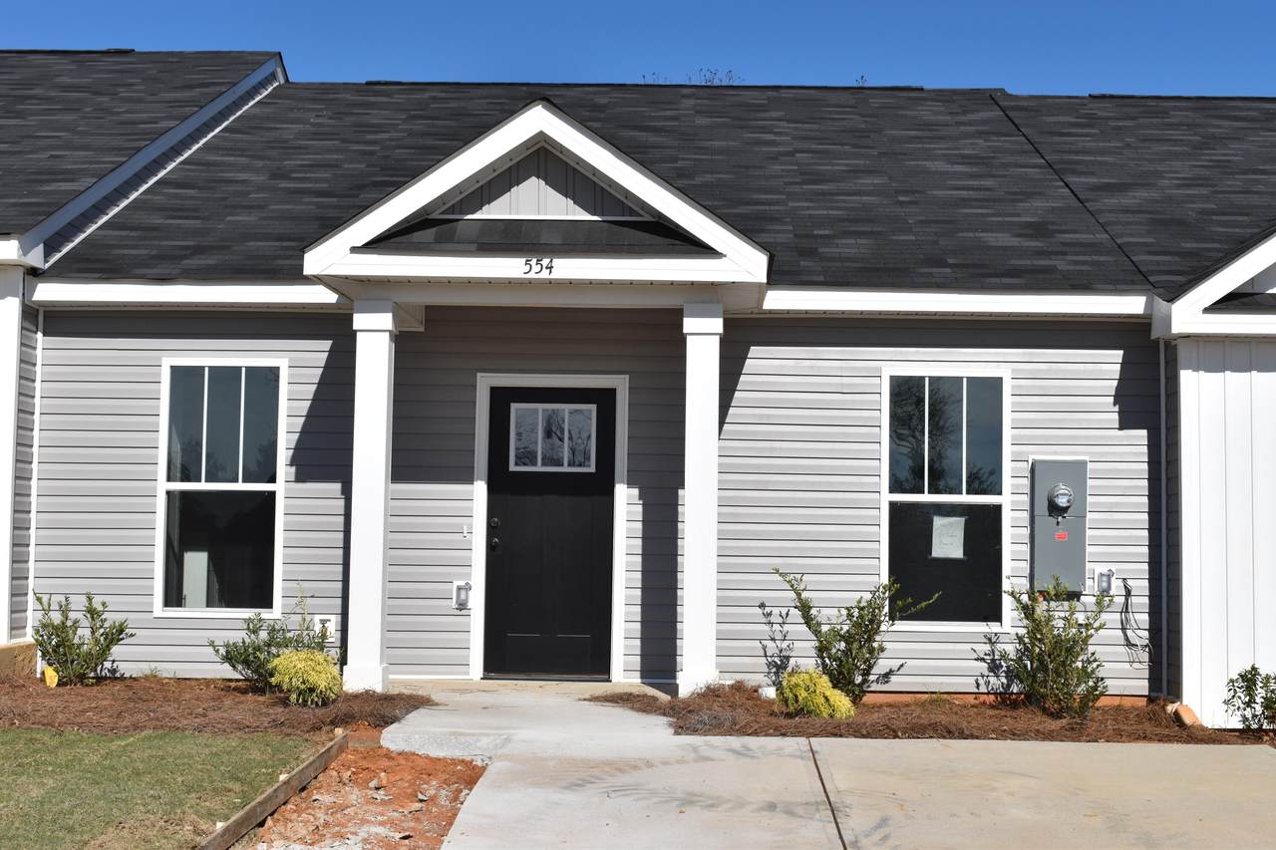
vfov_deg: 26.5
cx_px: 638
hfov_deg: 38.9
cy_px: 425
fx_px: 1807
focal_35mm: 51
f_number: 11
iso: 200
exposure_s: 1/500
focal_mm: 34
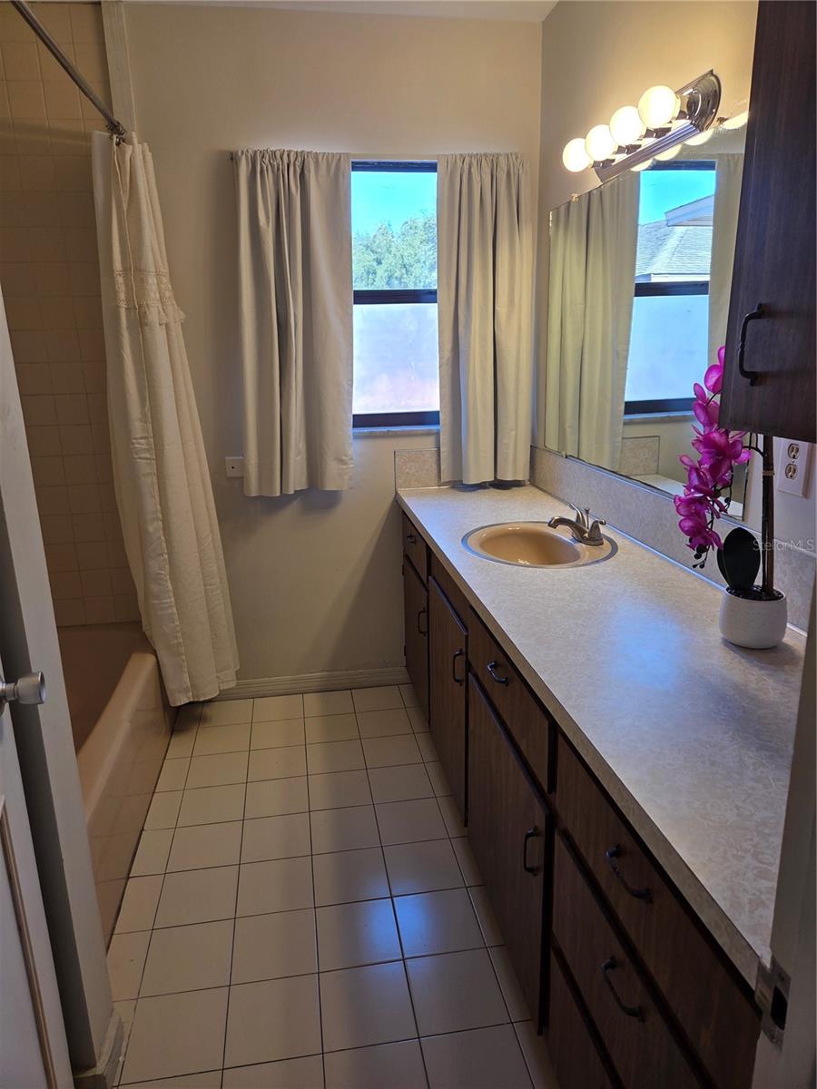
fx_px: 724
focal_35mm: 23
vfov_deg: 73.9
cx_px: 408
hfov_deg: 58.9
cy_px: 544
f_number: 1.8
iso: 40
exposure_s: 1/120
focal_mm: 5.4
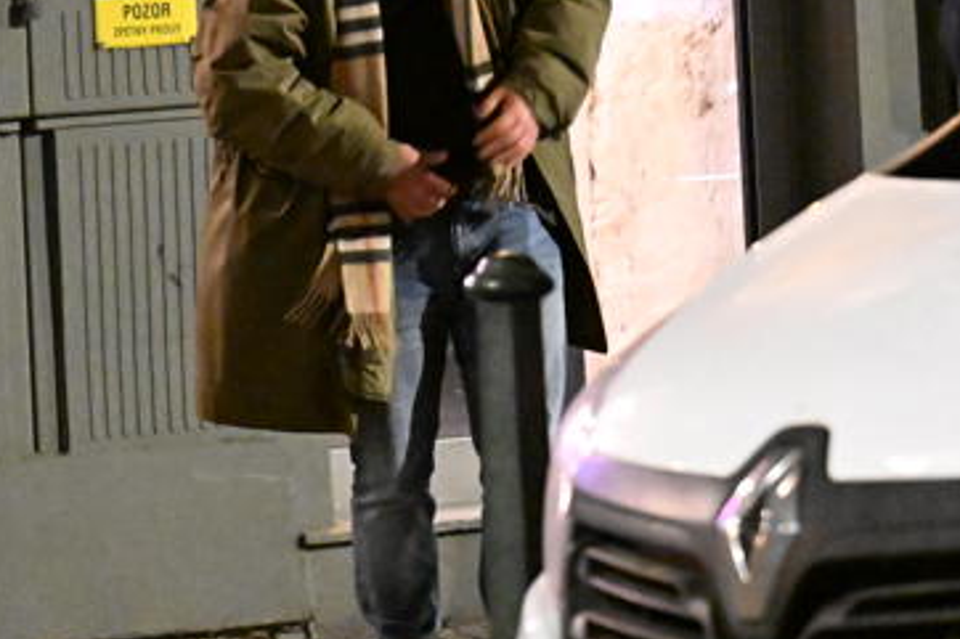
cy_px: 196
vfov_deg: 4.2
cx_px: 347
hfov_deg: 6.3
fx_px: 8742
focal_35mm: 328
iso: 25600
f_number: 2.8
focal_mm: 115
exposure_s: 1/100
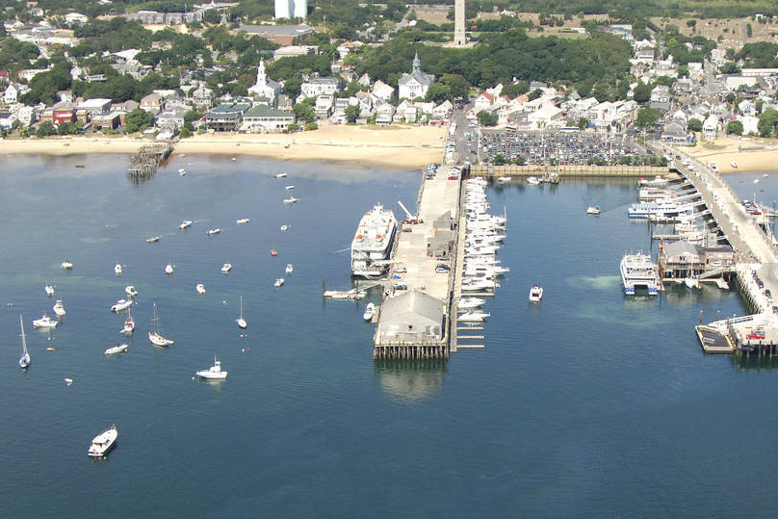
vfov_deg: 20.2
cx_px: 424
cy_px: 368
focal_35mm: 67
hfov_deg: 30.1
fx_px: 1448
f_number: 7.1
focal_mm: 24
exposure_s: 1/1000
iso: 400
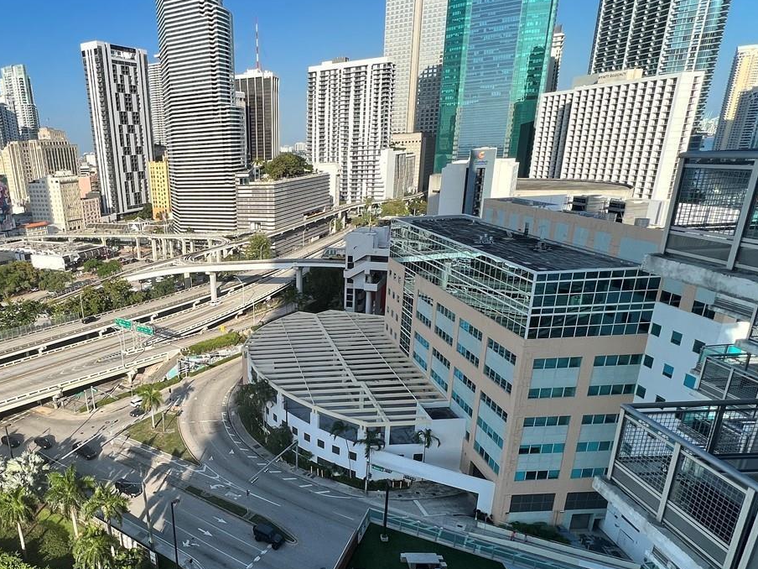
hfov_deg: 70.4
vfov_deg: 58.3
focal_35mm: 23
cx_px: 218
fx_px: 504
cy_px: 346
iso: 32
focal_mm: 1.57
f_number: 1.8
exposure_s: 1/1376
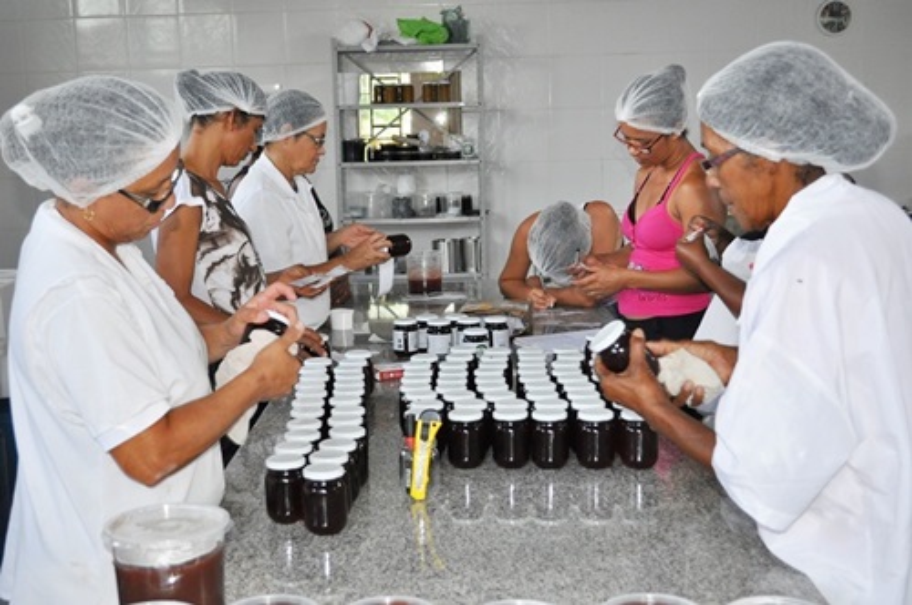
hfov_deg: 41.2
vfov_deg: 28.0
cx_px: 456
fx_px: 1214
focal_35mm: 48
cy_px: 302
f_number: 4.8
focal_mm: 32
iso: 800
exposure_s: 1/60
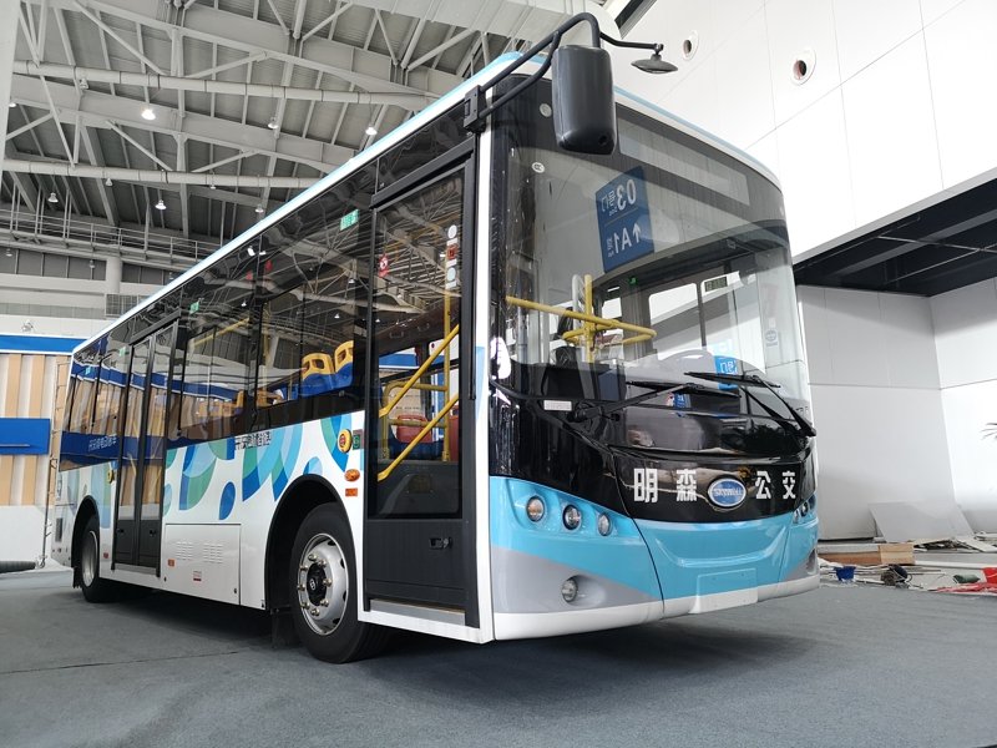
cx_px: 498
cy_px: 374
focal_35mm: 27
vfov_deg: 51.4
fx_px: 778
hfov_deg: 65.3
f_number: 1.8
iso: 200
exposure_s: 1/33.3
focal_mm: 5.58
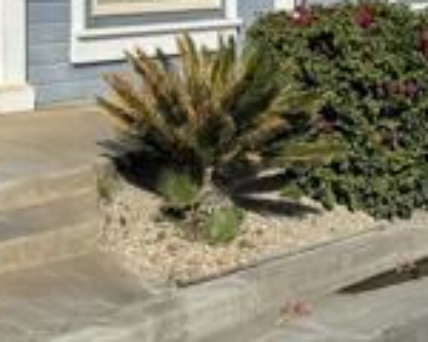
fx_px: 1267
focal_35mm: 100
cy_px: 26
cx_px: 97
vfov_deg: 15.2
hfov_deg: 19.0
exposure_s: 1/10417
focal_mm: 6.76
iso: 80
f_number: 1.78
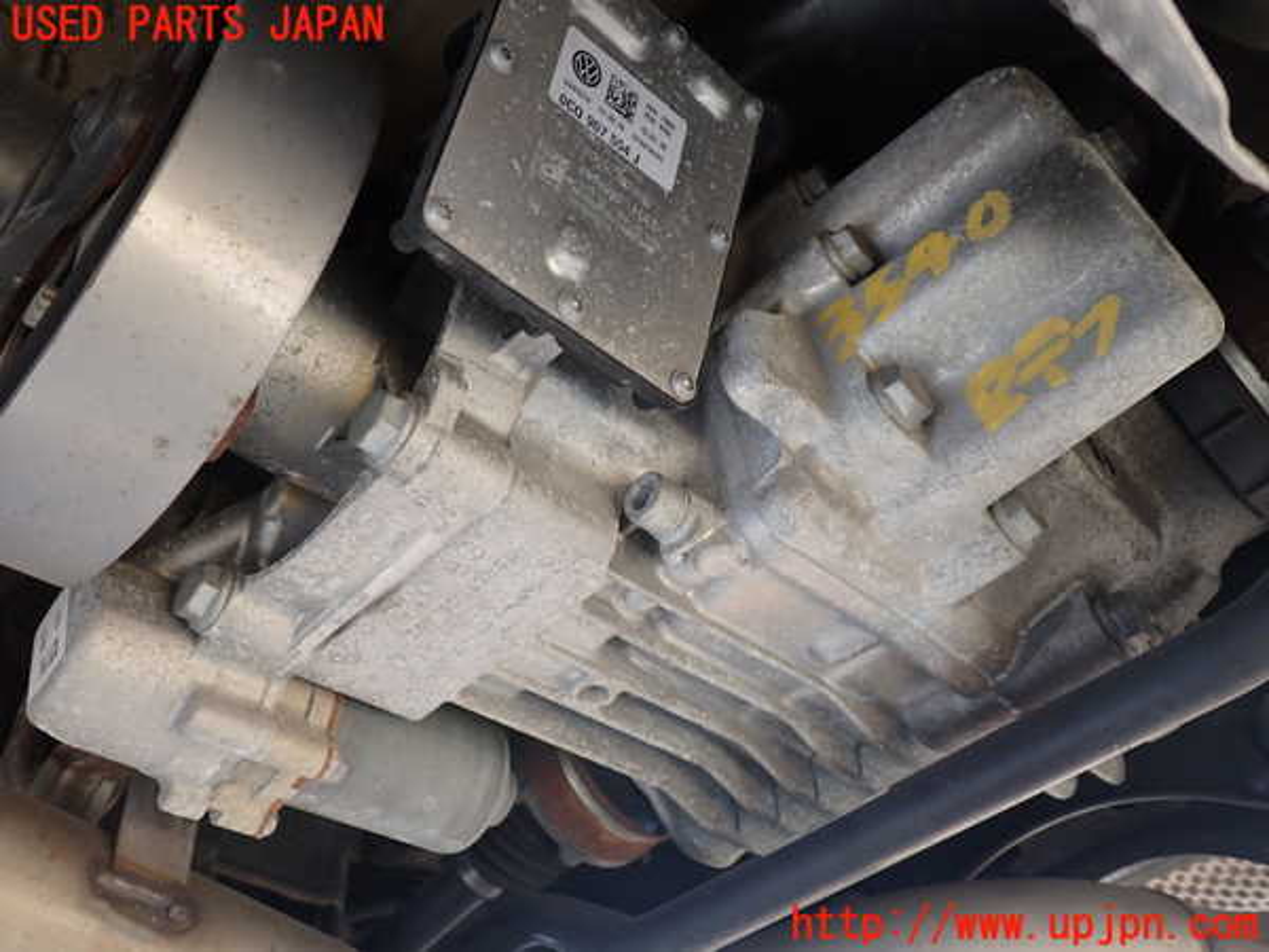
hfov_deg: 60.0
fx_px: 1100
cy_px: 476
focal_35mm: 30
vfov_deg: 46.8
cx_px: 634
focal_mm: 5.4
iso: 200
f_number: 2.3
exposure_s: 1/50
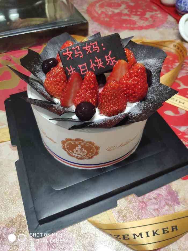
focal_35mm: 21
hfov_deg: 63.5
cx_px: 94
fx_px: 152
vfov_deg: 79.0
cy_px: 126
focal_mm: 4.22
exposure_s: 1/33
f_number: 1.8
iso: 379
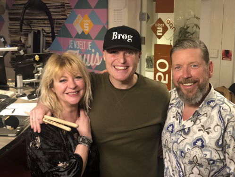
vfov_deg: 28.1
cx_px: 118
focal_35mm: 52
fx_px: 354
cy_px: 88
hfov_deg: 36.8
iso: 125
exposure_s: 1/25
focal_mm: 6
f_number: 2.4
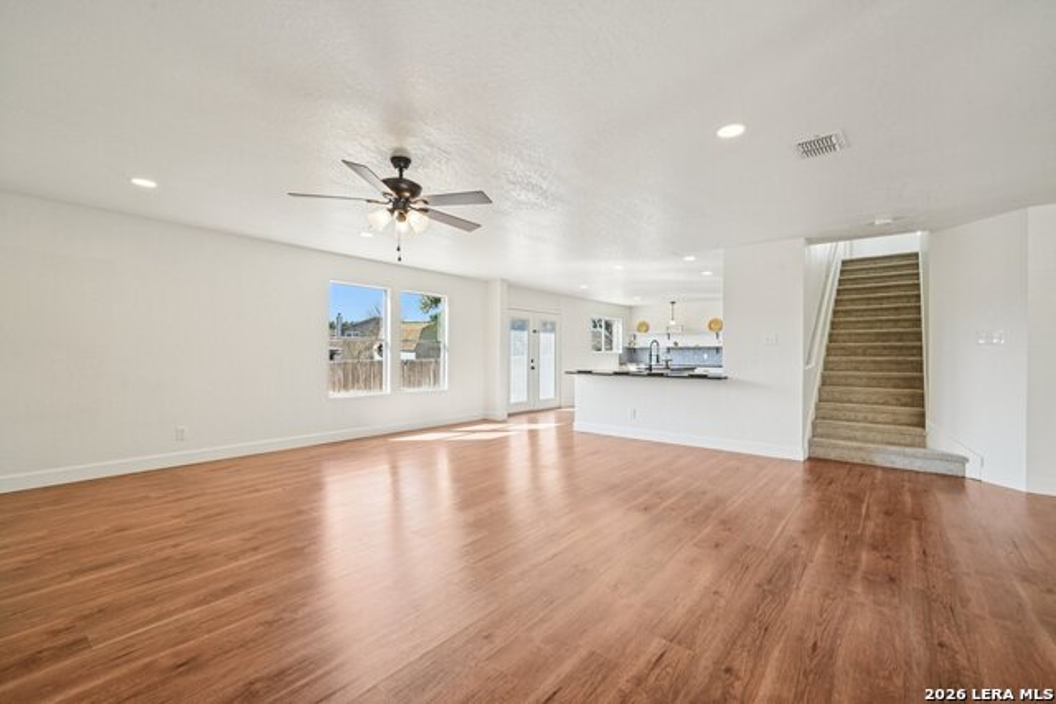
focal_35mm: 15
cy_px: 352
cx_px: 528
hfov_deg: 100.4
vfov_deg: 77.4
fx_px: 440
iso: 800
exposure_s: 1/200
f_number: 8
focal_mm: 15
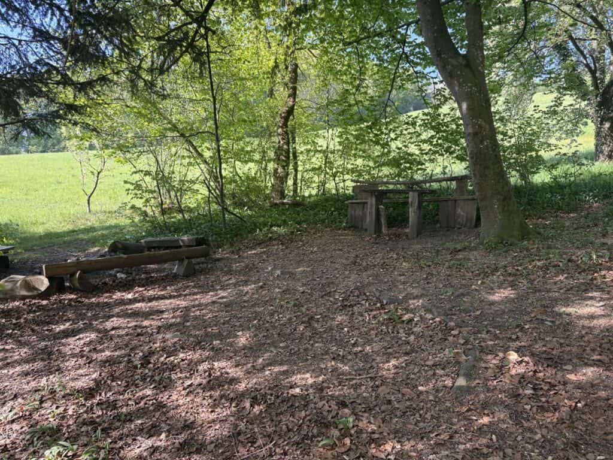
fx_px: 460
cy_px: 230
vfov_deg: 53.1
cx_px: 306
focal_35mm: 26
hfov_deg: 67.3
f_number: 1.6
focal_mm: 5.96
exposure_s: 1/279
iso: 40
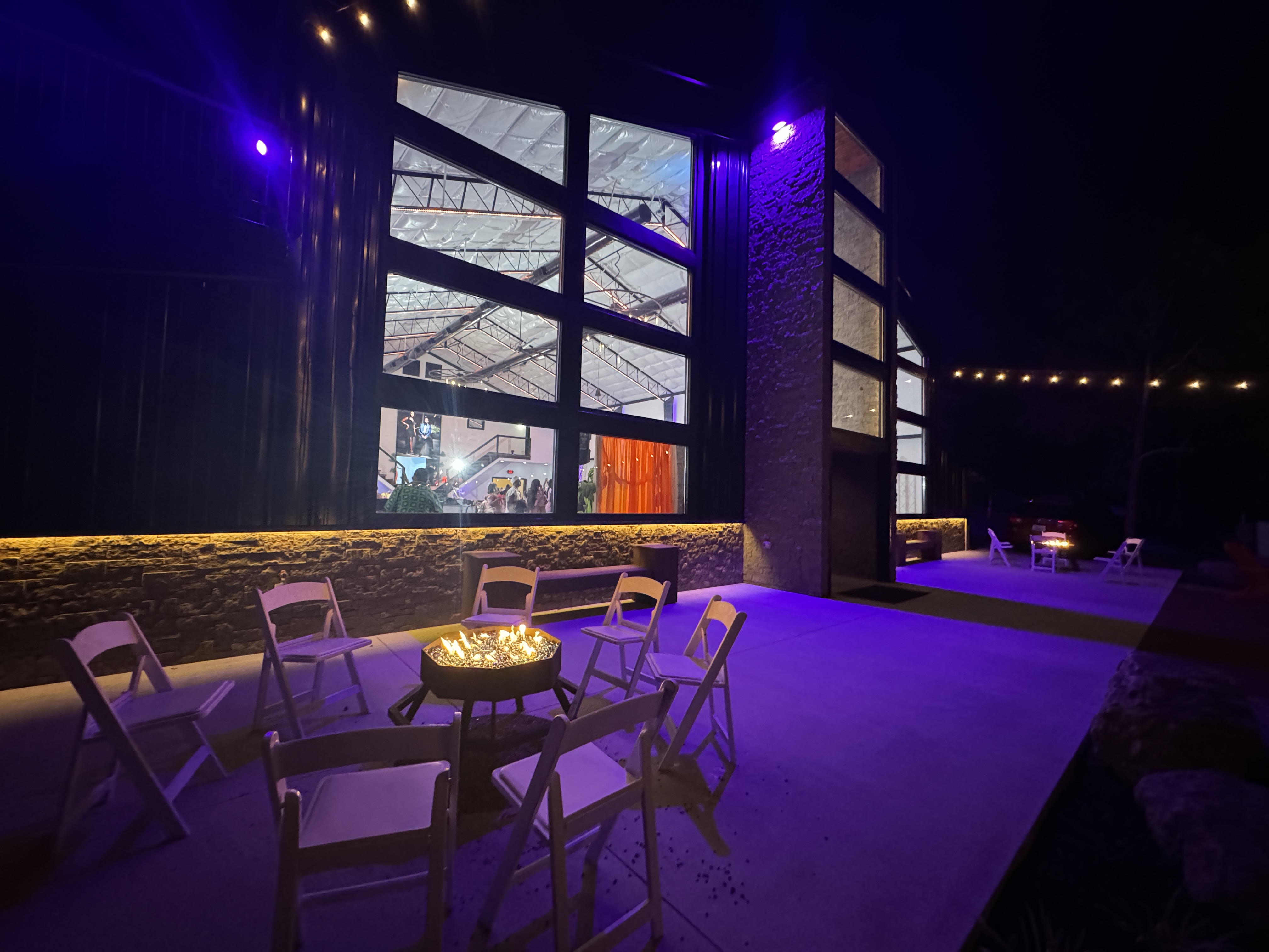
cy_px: 476
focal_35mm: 14
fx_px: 513
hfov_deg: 102.1
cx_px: 634
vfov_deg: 85.7
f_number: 2.2
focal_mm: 2.22
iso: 1250
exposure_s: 1/44
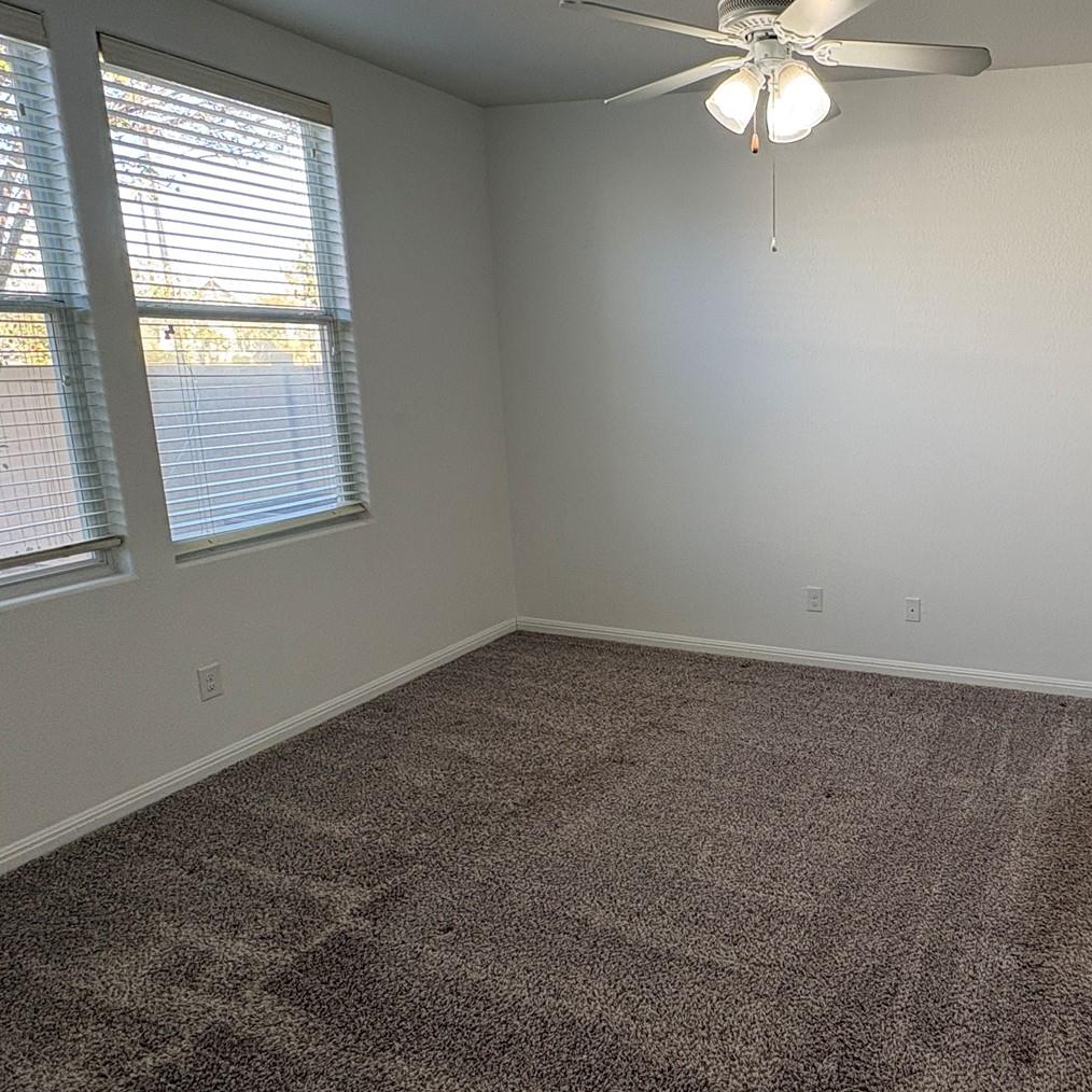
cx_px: 836
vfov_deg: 62.9
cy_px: 533
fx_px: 892
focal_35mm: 25
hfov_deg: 59.2
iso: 125
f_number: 2.2
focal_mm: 2.22
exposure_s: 1/60
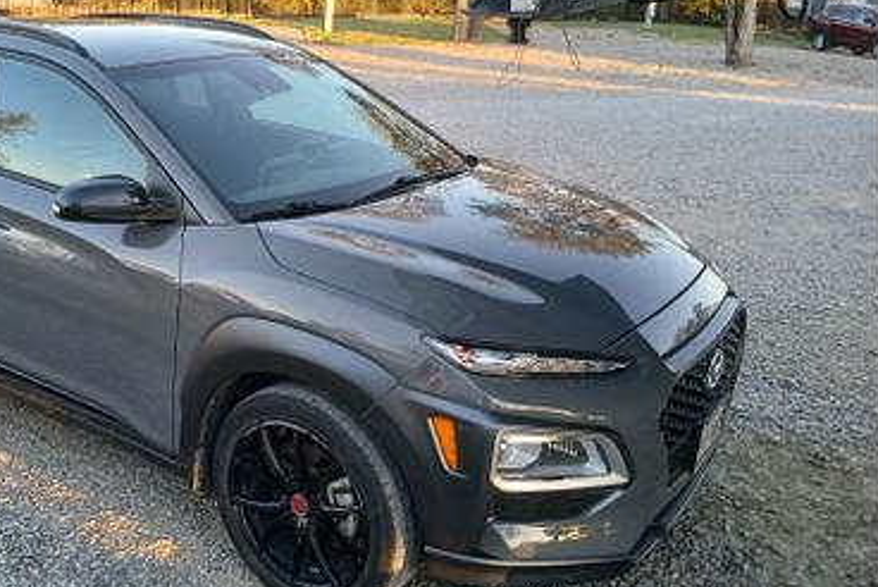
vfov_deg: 35.9
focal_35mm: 37
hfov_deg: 50.8
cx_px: 284
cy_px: 248
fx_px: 903
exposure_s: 1/60
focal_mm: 3.98
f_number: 1.8
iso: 40
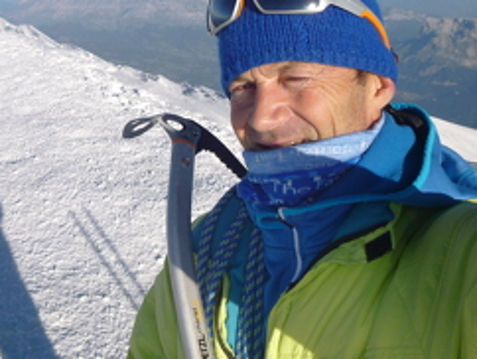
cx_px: 171
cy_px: 88
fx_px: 634
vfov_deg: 31.0
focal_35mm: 46
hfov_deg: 40.8
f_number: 9
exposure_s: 1/200
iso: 100
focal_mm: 4.5
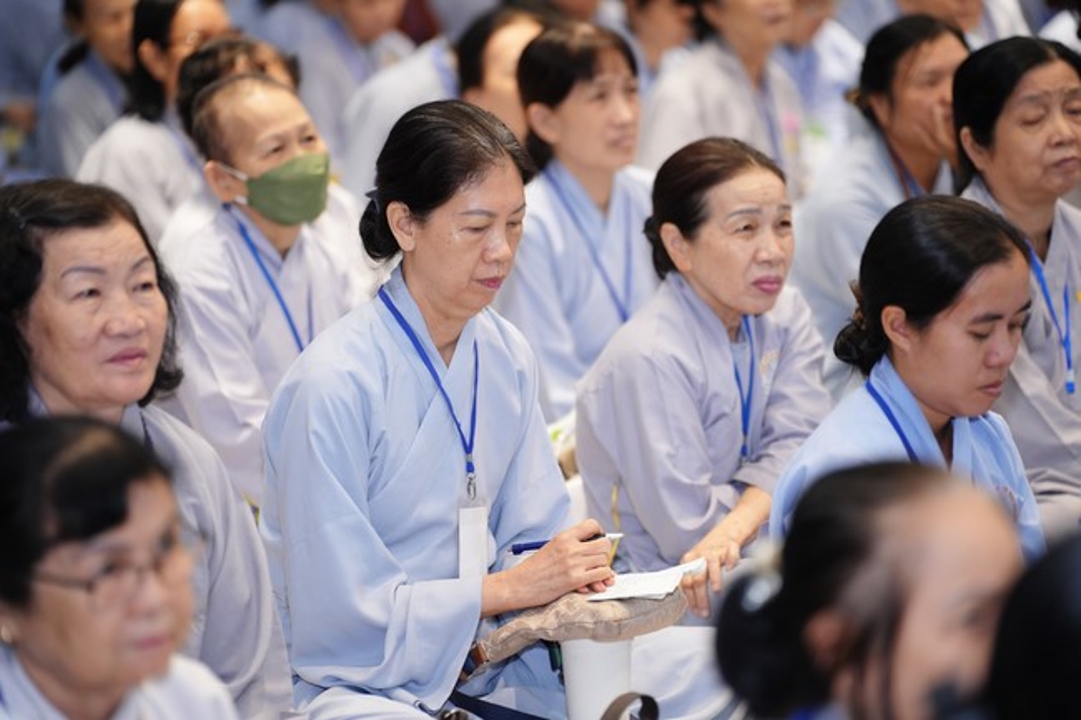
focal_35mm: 150
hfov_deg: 13.7
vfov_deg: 9.1
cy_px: 360
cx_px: 540
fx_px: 4503
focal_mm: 150
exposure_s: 1/100
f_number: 2.8
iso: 1600
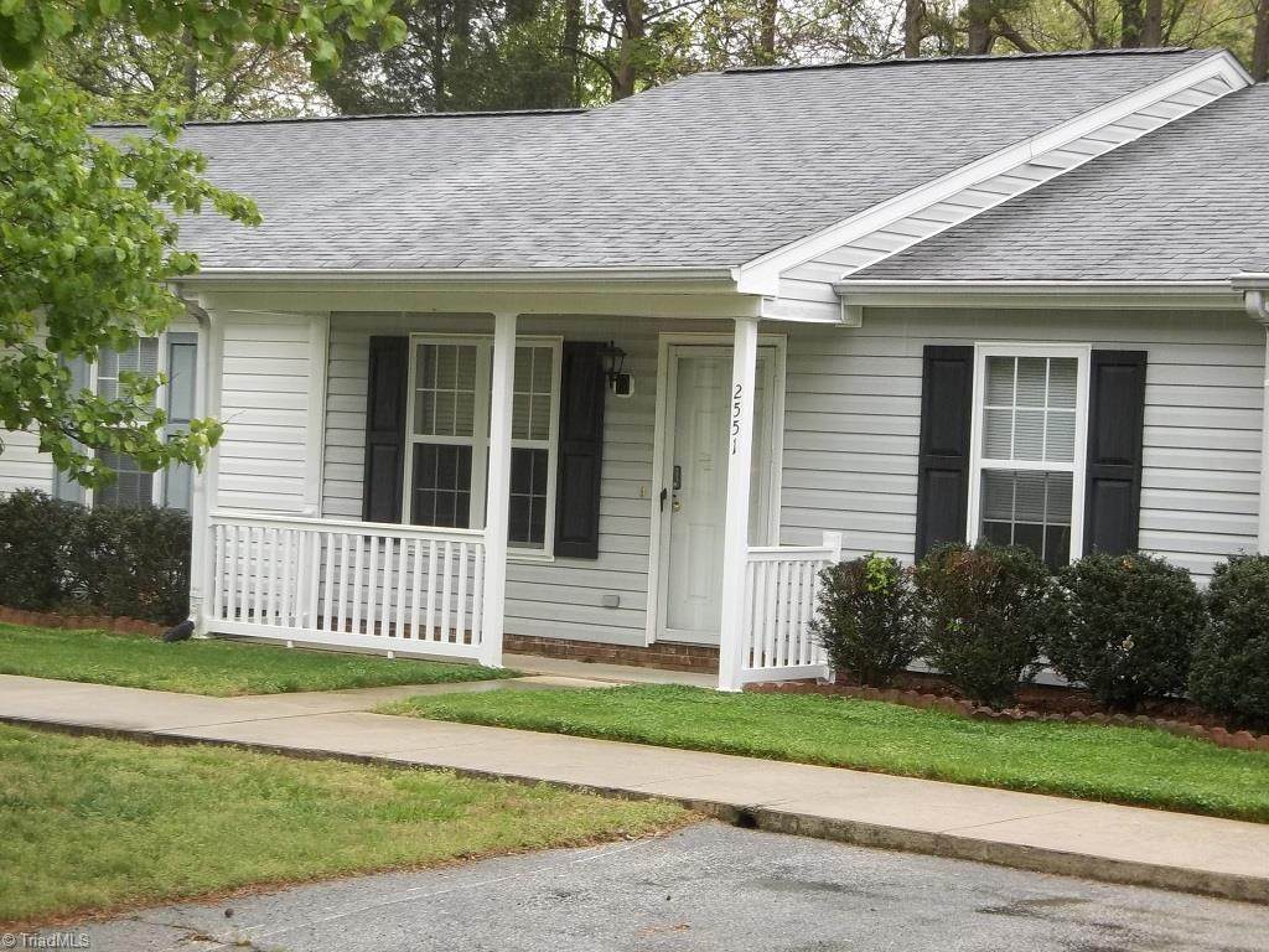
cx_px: 634
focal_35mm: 86
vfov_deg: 17.2
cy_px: 476
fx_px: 3153
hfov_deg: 22.8
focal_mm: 15.4
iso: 80
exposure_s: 1/60
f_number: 4.5
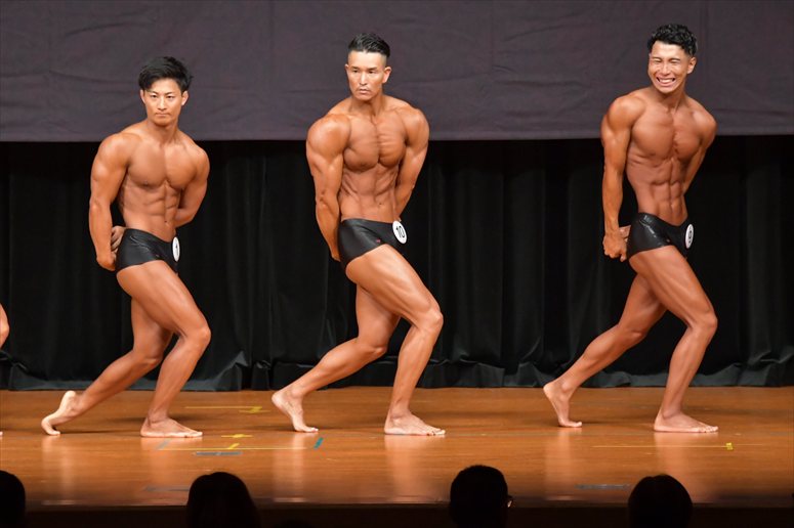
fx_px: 5952
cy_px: 264
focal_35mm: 270
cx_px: 397
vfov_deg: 5.1
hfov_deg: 7.6
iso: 6400
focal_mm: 180
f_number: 5.6
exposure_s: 1/400
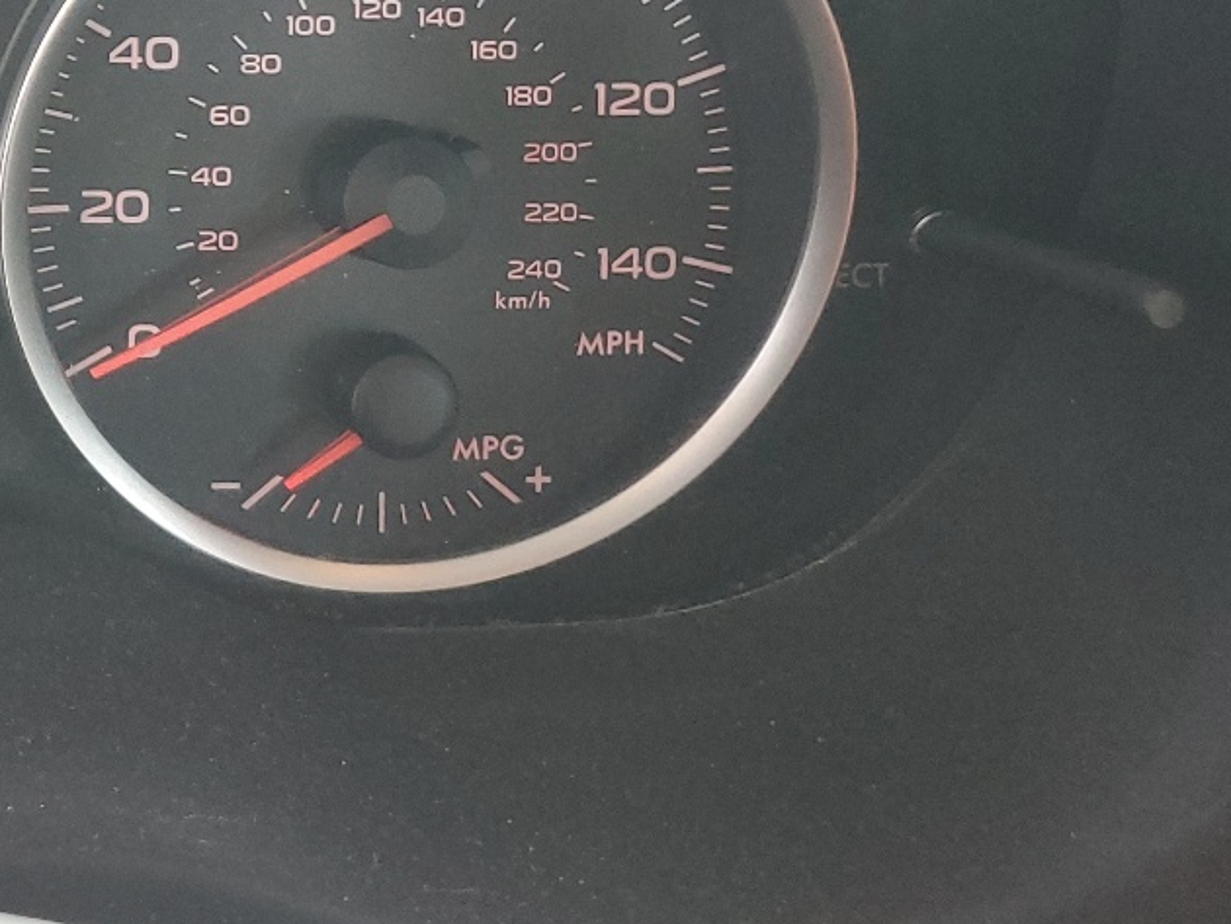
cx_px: -262
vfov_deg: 21.3
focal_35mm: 66
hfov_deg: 26.1
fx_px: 2348
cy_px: -47
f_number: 1.5
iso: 123
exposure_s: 1/60.2
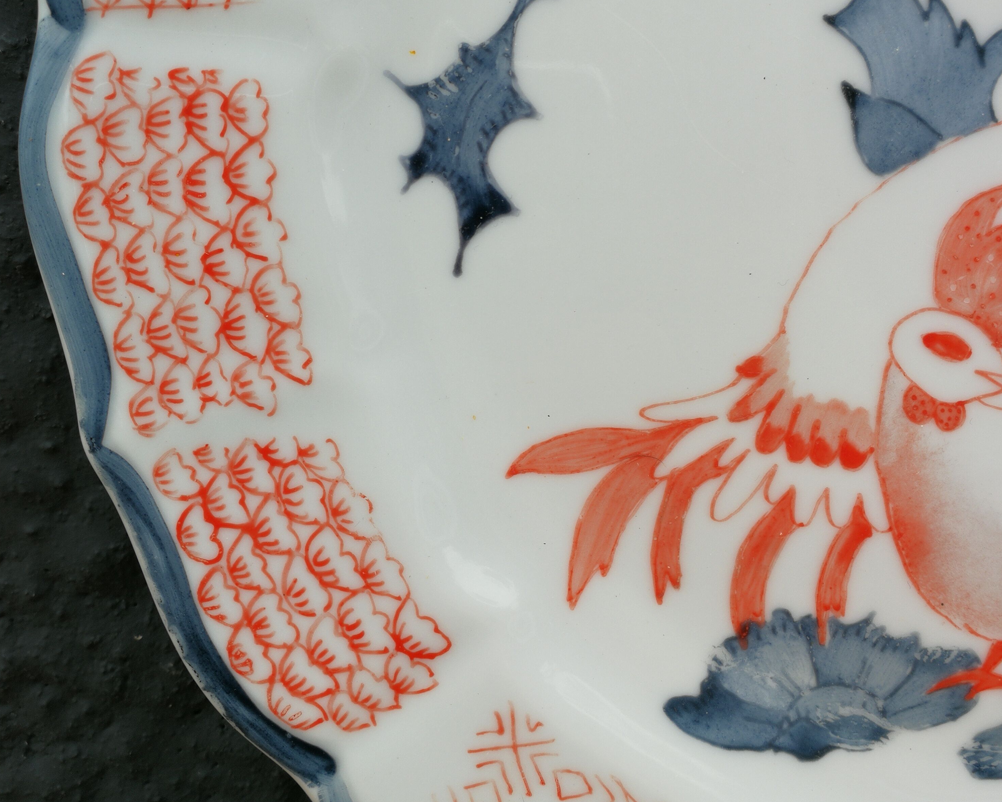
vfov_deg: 38.9
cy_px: 296
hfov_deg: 47.9
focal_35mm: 38
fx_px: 1127
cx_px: 500
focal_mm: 3.95
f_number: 2.2
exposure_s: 1/423
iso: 50
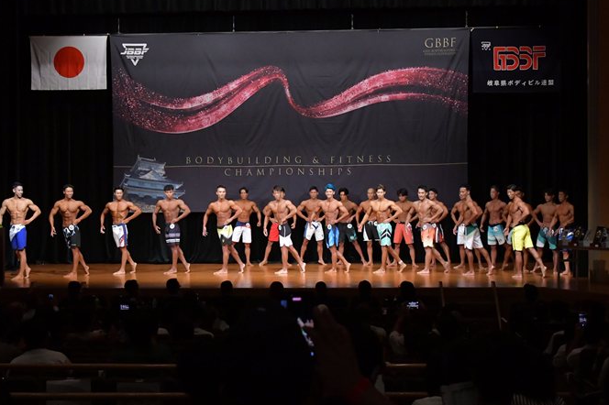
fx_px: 1184
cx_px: 284
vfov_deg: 19.4
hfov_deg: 28.8
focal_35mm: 70
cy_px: 193
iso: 5000
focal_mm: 40
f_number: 5.6
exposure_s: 1/400
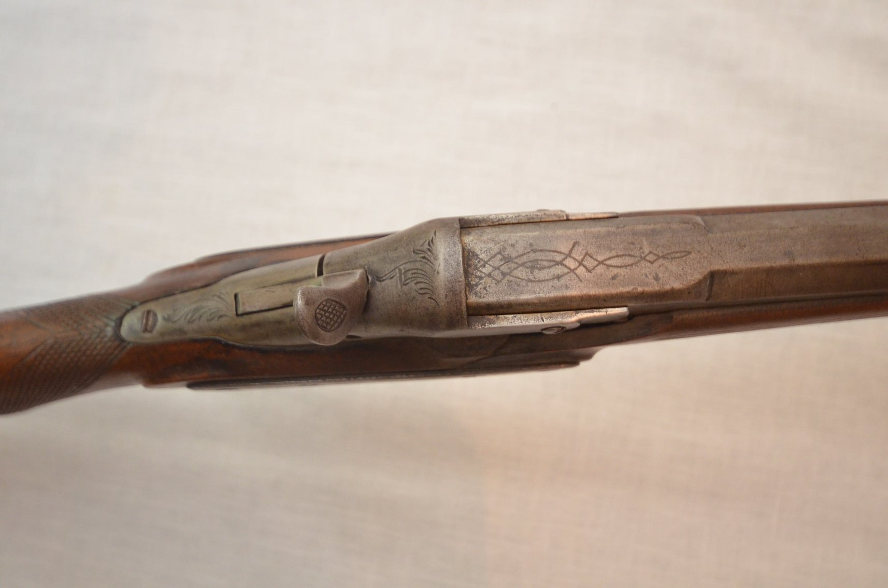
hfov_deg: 53.2
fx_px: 886
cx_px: 444
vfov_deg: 36.7
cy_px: 294
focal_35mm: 36
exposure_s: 1/60
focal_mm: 24
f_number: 4.5
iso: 1800
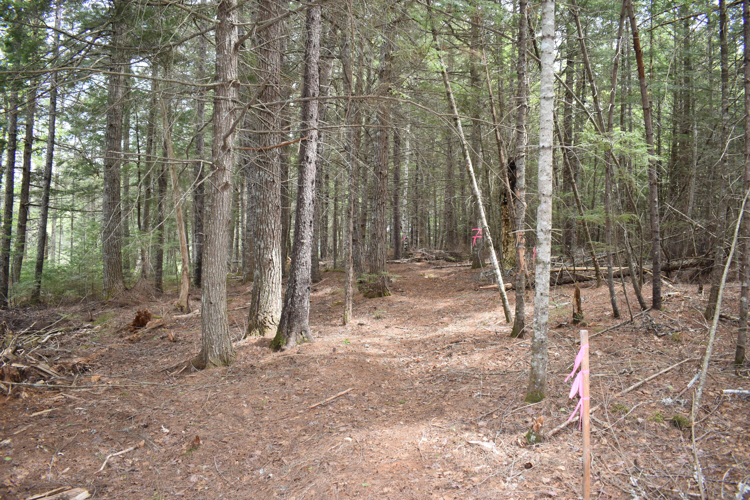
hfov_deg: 67.4
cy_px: 250
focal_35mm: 27
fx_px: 562
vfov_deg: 47.9
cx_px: 375
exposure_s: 1/200
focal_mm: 18
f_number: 5
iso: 800
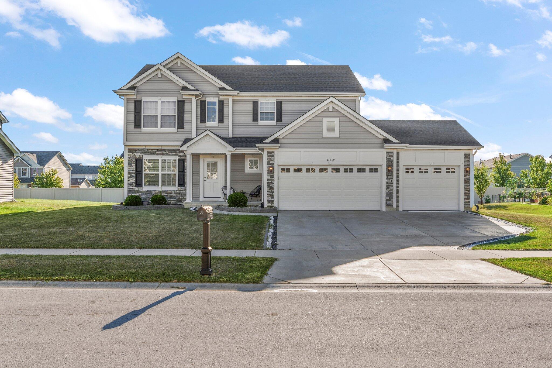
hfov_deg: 60.3
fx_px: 475
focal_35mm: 31
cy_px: 184
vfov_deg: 42.3
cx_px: 276
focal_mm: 21
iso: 320
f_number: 9
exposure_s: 1/250
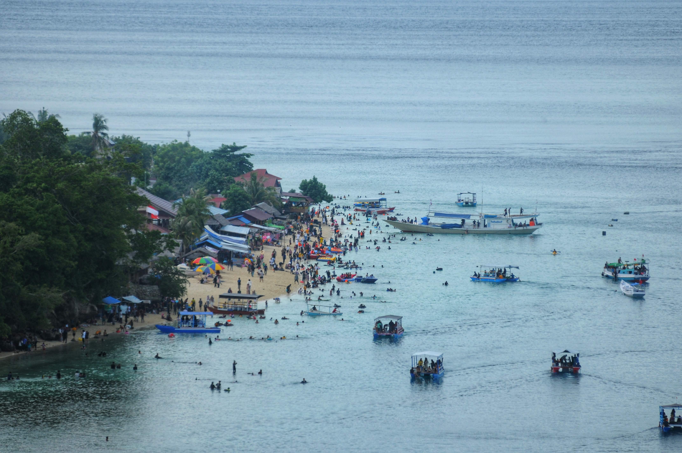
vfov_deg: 5.9
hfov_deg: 8.9
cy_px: 226
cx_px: 341
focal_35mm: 232
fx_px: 4399
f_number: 2.8
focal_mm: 155
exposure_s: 1/3200
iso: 200
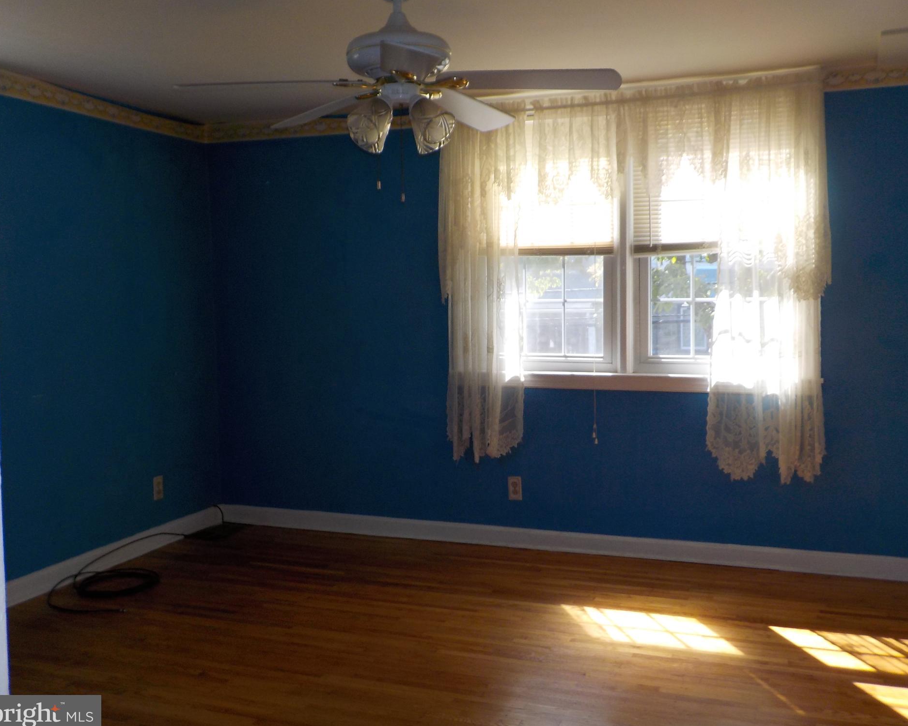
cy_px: 363
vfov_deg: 45.8
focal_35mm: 32
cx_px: 476
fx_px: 860
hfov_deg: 55.6
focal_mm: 4.1
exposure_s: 1/100
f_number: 3.3
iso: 125
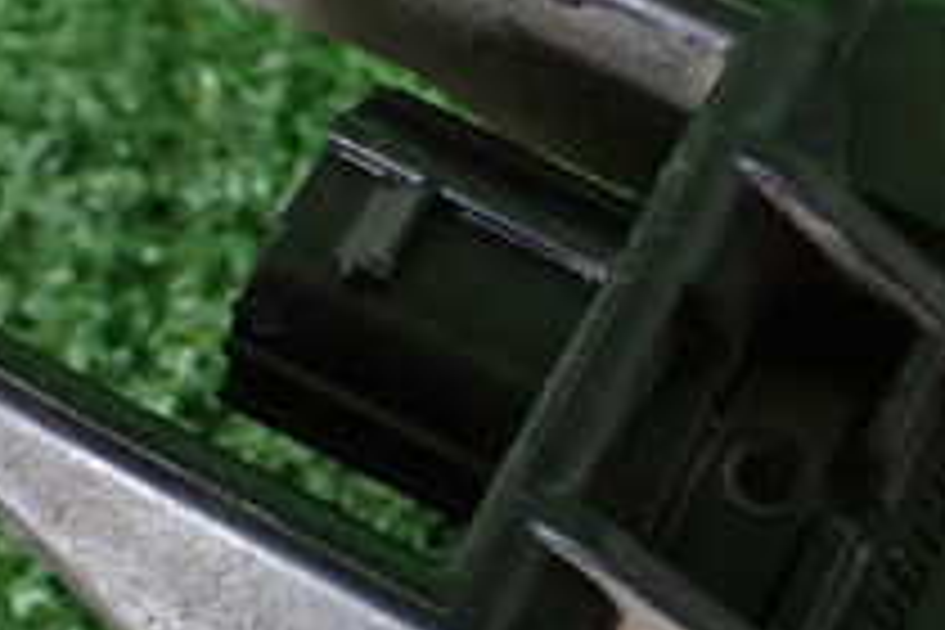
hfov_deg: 22.6
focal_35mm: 89
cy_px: 432
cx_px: 742
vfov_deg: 15.3
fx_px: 2336
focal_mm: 5.4
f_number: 2.3
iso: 800
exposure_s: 1/40
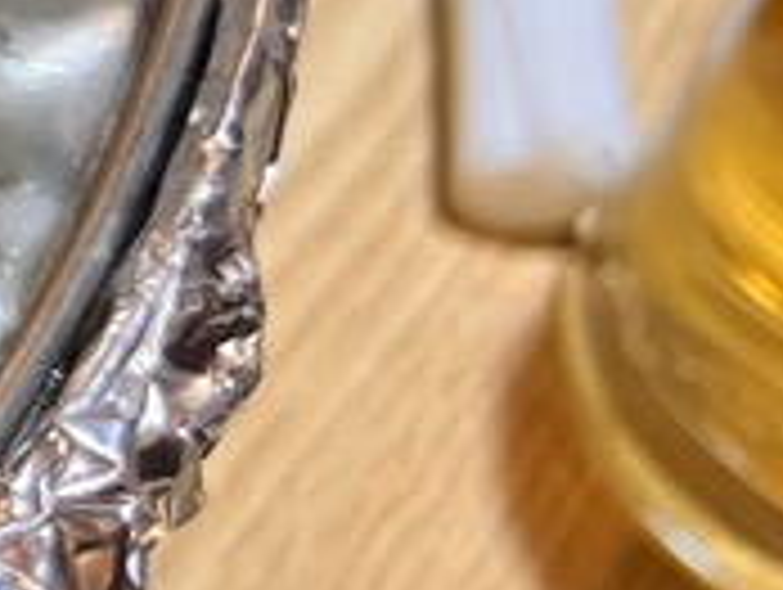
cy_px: 63
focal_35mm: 191
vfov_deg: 7.8
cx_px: -1989
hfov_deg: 8.0
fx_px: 4326
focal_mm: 5.7
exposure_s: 1/60
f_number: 1.5
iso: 80
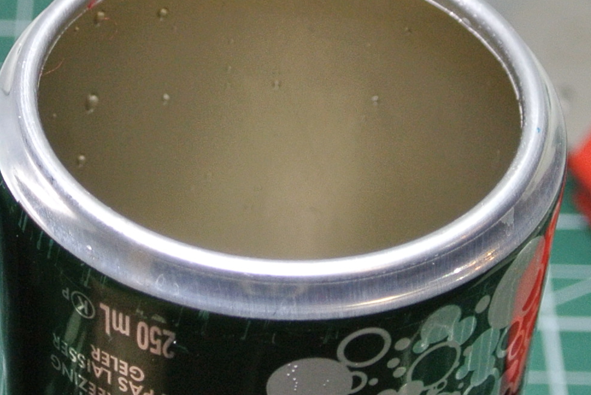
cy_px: 359
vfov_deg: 8.9
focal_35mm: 154
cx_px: 143
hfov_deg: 13.3
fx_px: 2530
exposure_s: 1/125
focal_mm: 14.5
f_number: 4
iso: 360
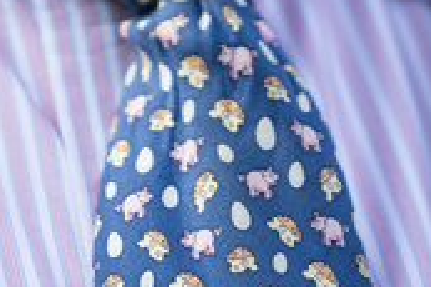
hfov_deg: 1.7
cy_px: -533
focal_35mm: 1184
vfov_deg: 1.2
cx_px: 224
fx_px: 14161
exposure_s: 1/1600
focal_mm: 200
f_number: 2.8
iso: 500
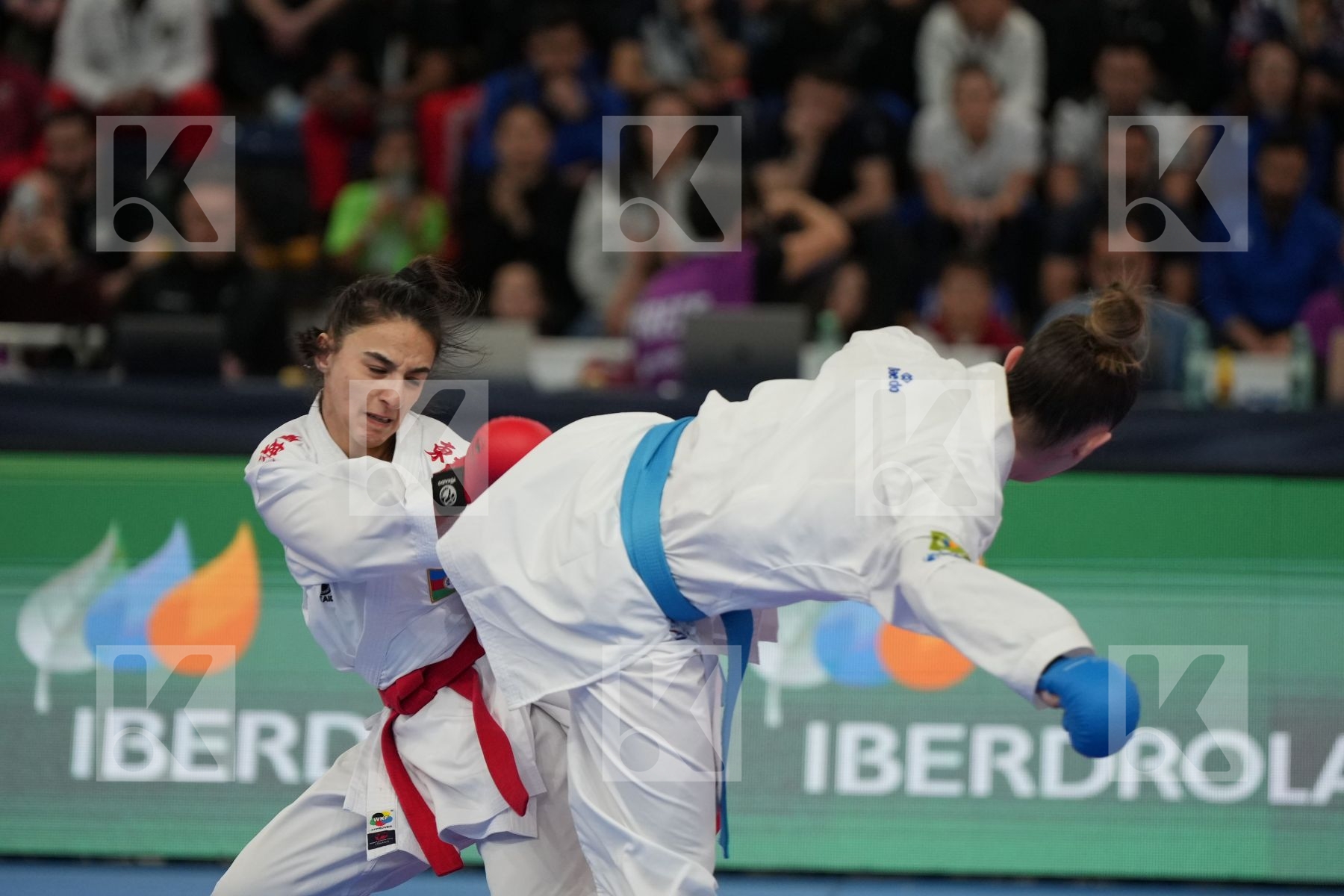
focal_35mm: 247
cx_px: 672
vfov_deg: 5.6
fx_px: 9221
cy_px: 448
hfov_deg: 8.3
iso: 1600
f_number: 2.8
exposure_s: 1/1000
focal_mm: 165
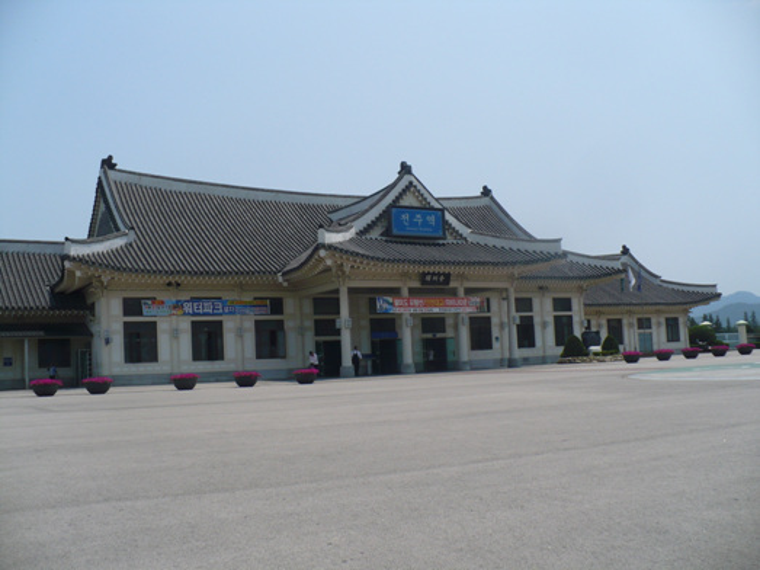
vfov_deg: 38.7
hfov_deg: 50.1
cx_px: 380
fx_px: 812
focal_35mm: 37
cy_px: 285
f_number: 8
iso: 100
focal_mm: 6.1
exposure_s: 1/320
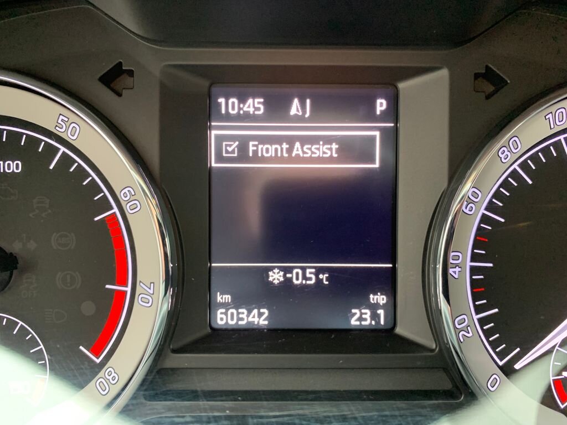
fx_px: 426
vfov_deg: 53.1
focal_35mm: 26
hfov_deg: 67.3
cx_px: 284
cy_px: 212
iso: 400
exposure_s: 1/52
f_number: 1.8
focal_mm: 4.25
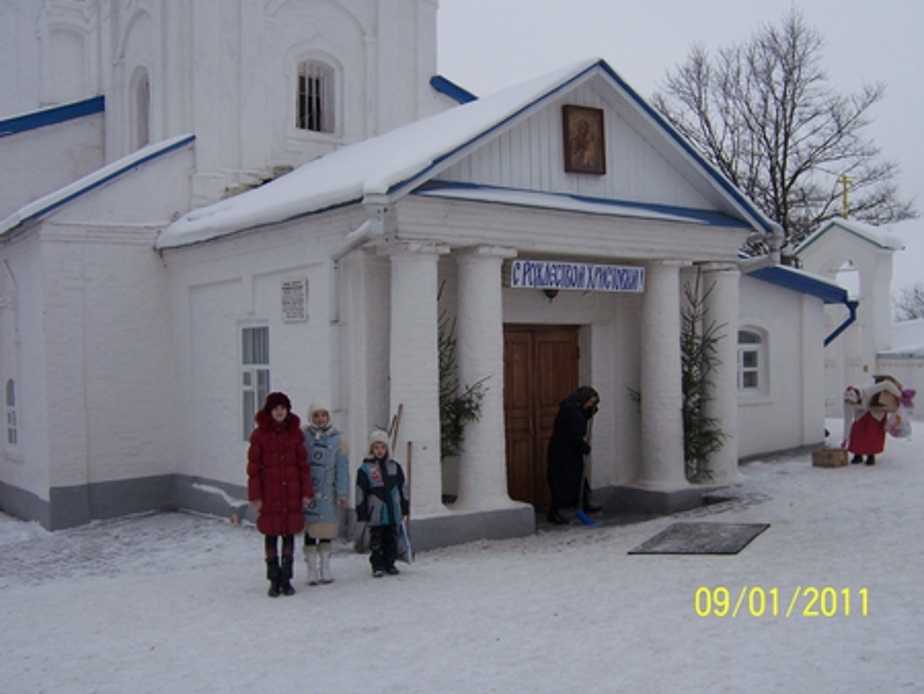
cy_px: 347
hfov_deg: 46.8
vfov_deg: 36.0
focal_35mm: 40
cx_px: 462
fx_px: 1068
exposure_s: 1/180
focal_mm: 6.7
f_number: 4
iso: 80
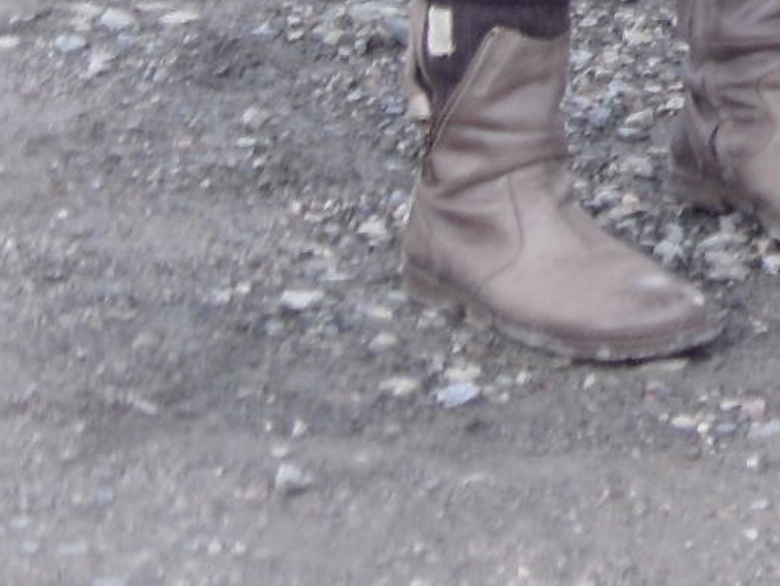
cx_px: 1880
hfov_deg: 6.3
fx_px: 6786
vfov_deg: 4.8
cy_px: -880
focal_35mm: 301
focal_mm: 10.3
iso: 80
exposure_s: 1/125
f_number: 4
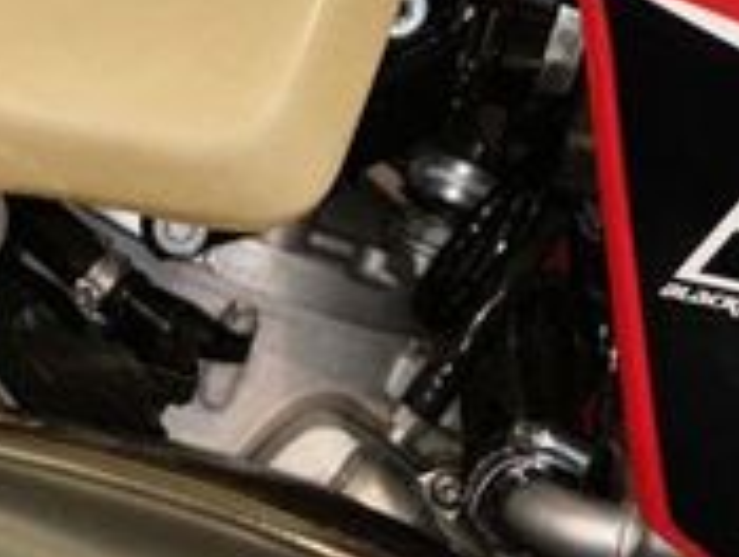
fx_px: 6011
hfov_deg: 7.0
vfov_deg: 5.3
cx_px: -169
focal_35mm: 281
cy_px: 831
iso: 80
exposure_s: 1/33
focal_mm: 9
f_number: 2.8
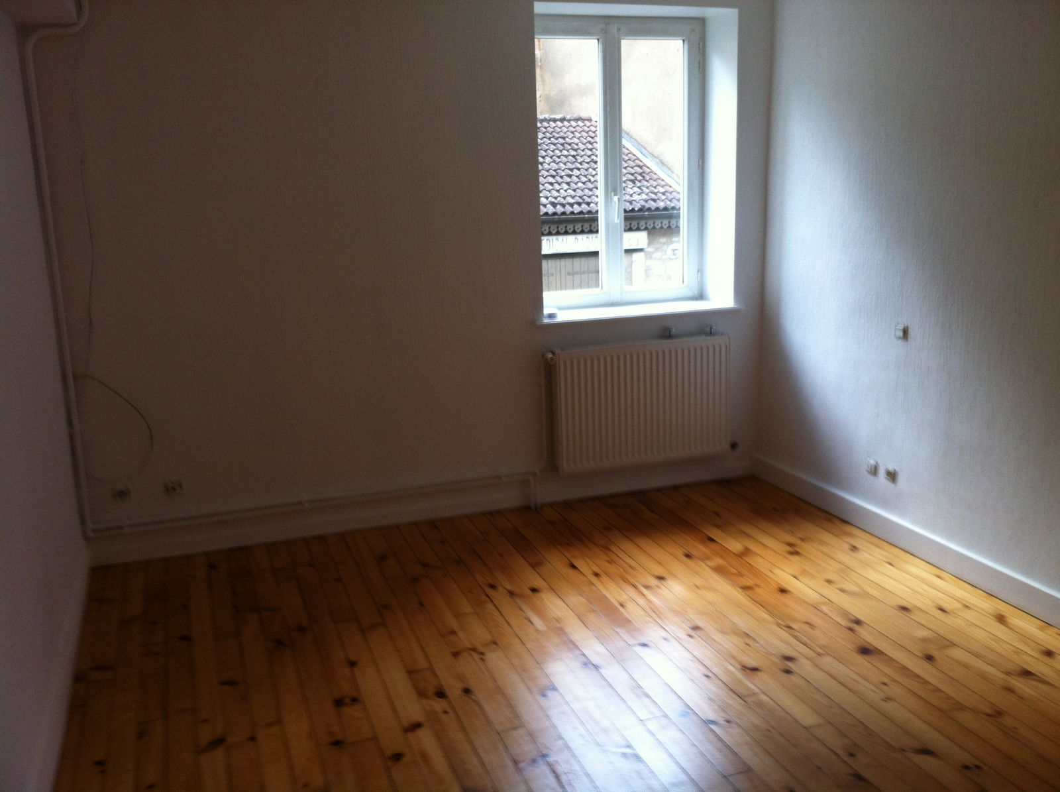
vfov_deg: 40.6
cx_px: 530
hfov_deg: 52.7
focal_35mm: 35
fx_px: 1070
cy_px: 396
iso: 80
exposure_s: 1/40
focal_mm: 3.85
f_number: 2.8
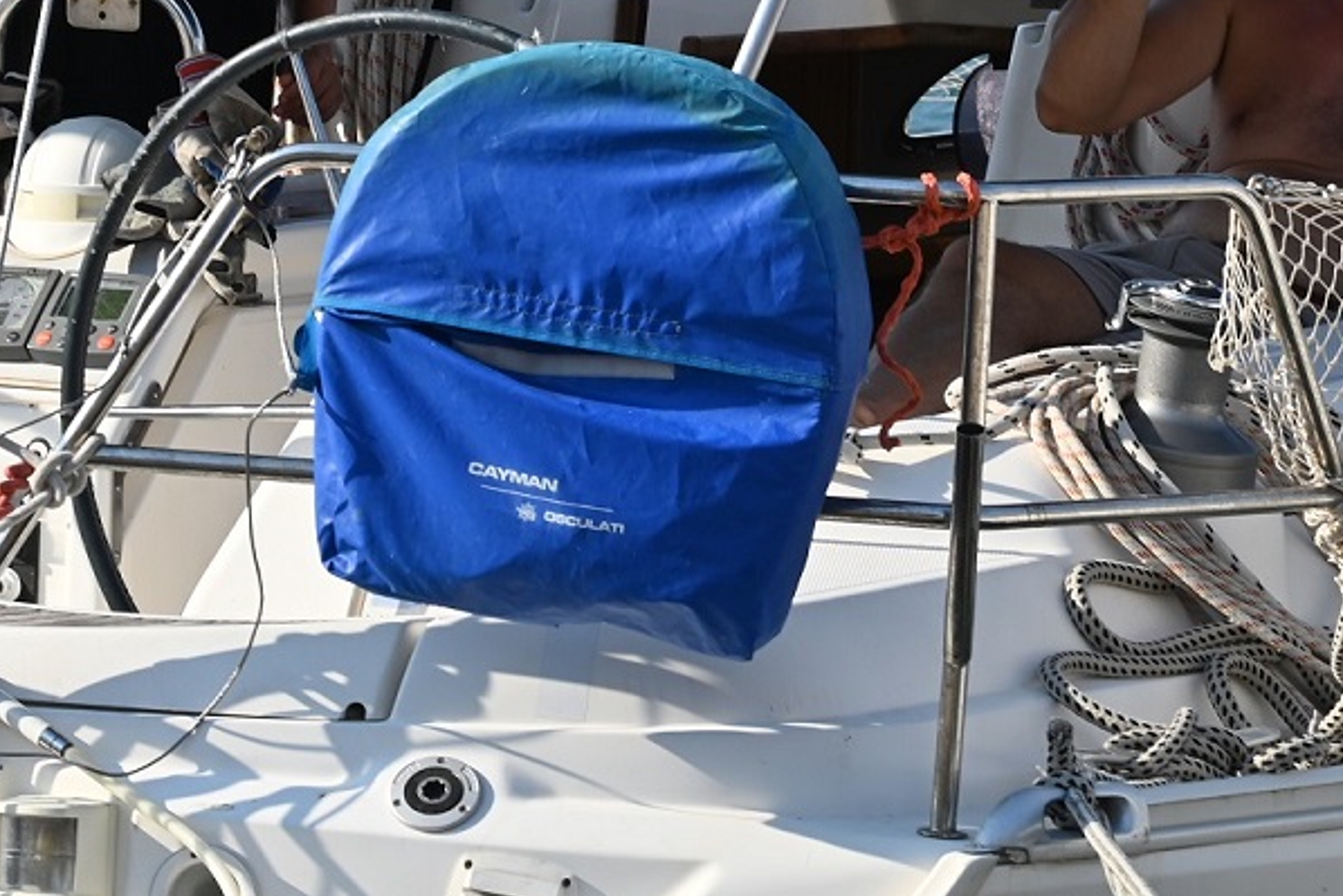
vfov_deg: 3.5
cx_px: 1017
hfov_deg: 5.3
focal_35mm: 389
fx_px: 14514
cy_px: 24
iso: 220
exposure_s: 1/160
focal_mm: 155
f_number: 16
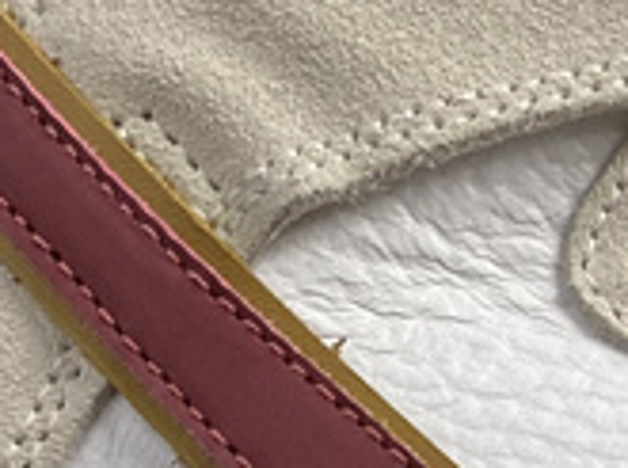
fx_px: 2860
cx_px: 586
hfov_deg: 12.4
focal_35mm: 158
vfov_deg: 9.0
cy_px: 837
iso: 50
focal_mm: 4.25
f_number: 1.8
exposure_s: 1/100
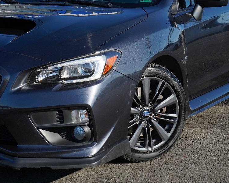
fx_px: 576
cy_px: 64
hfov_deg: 22.4
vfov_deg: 18.0
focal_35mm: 85
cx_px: 89
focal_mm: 42
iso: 400
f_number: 8
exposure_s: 1/1250
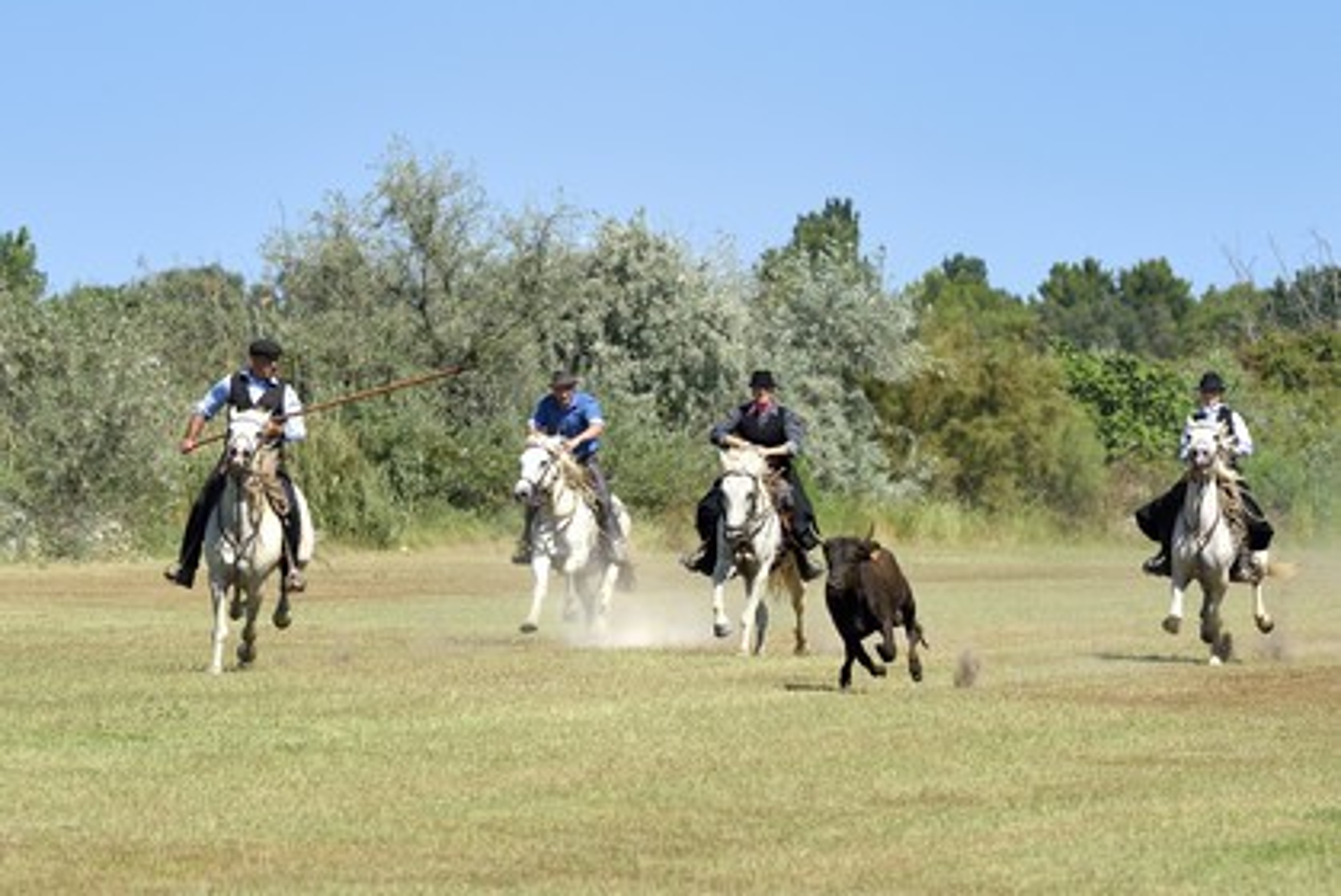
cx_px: 670
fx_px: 7455
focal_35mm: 200
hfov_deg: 10.3
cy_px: 448
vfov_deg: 6.9
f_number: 7.1
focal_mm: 200
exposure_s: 1/800
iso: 200
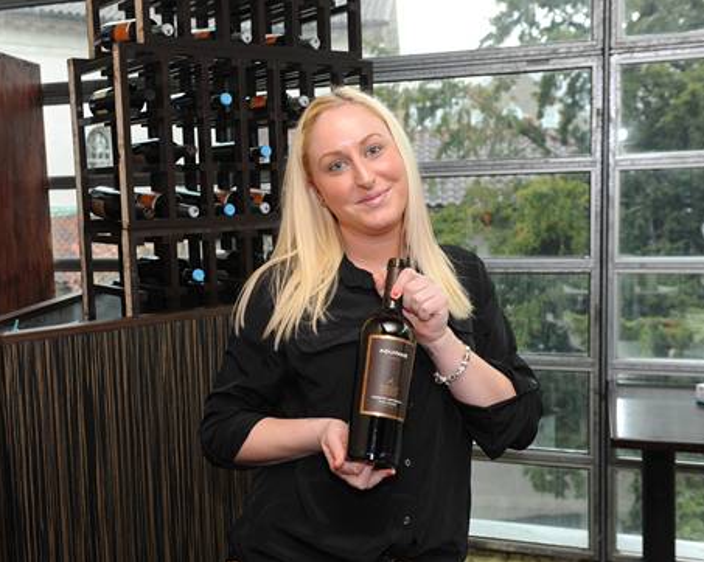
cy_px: 281
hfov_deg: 44.7
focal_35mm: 41
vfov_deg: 36.5
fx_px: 854
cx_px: 297
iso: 1000
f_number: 5
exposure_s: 1/125
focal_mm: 36
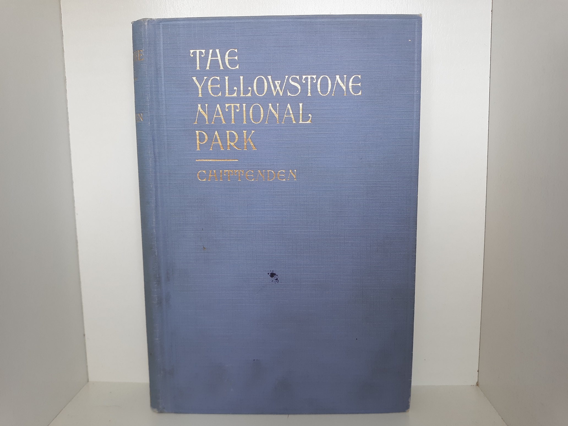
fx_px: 459
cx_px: 284
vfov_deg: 49.7
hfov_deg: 63.4
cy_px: 213
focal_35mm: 28
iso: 50
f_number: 1.7
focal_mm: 3.7
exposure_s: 1/60
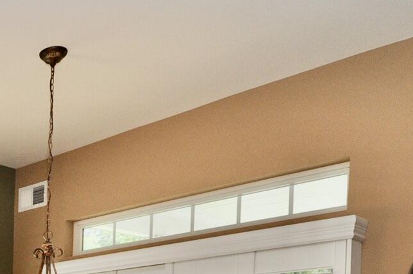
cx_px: -145
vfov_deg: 22.5
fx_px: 573
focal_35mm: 50
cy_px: 402
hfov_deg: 30.1
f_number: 5
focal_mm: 10
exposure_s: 1/100
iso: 400
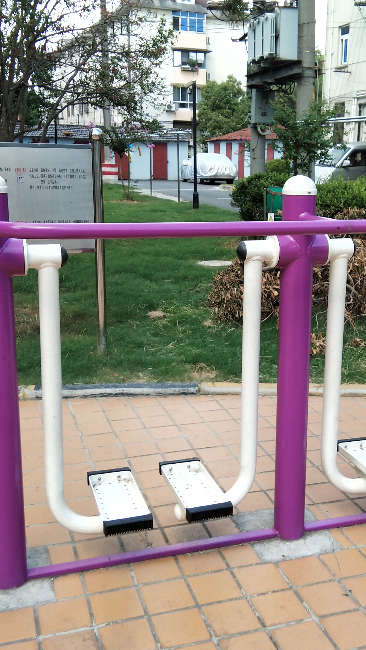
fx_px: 794
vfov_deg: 44.6
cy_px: 322
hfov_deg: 25.9
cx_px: 230
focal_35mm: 46
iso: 50
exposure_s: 1/136
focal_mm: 3.69
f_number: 2.2
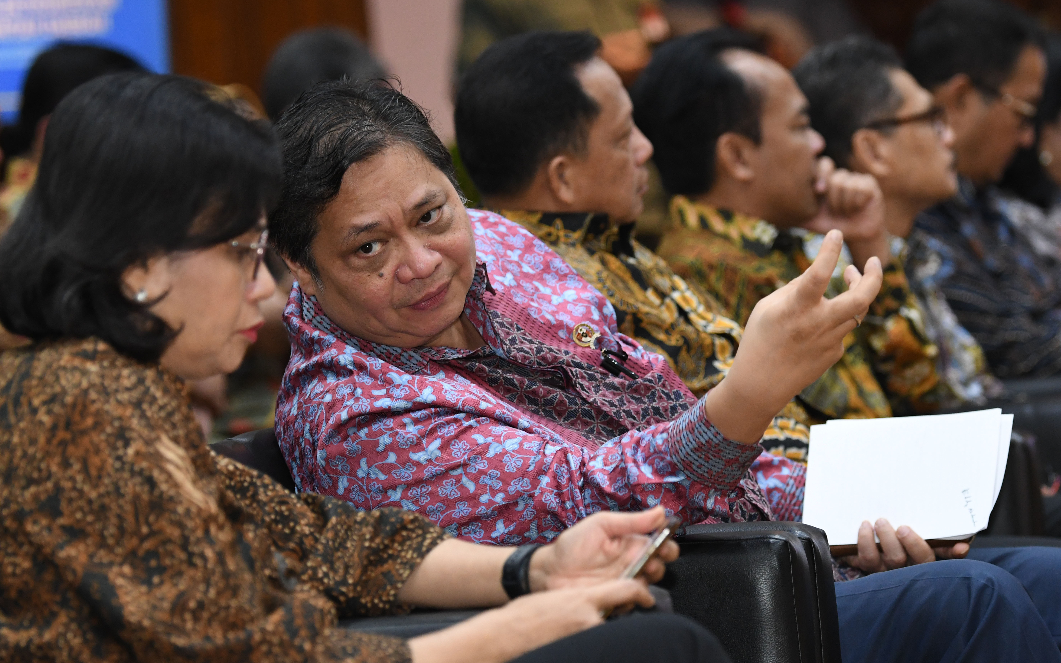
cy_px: 328
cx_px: 530
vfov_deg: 7.4
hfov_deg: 11.8
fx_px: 5147
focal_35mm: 178
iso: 2000
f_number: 2.8
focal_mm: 116
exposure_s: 1/80
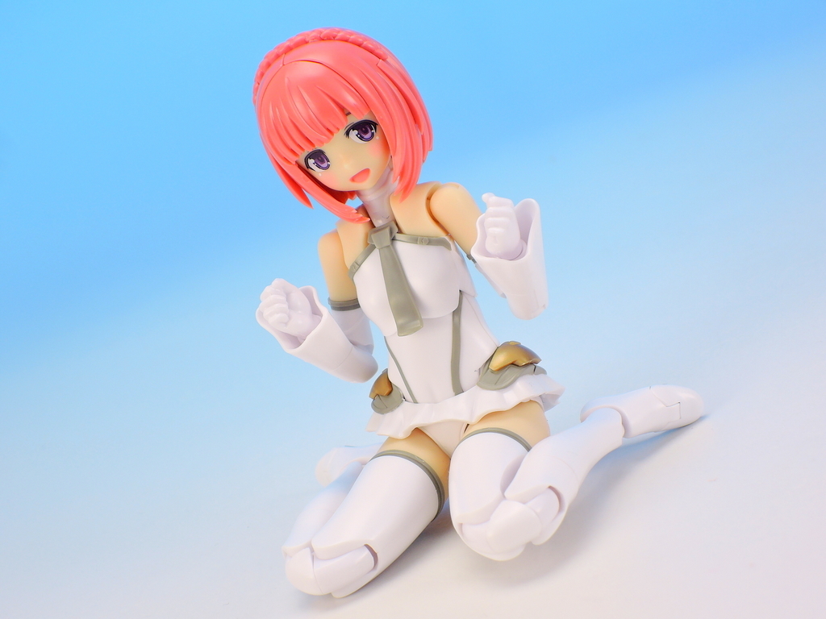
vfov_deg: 12.3
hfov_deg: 16.4
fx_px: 2863
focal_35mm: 120
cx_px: 413
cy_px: 310
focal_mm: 25.5
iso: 80
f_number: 6.3
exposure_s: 1/6
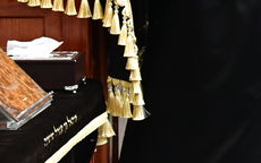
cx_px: 384
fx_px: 1544
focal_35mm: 217
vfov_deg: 6.0
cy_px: -79
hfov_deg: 9.4
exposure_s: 1/100
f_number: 5.6
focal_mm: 35
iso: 4000
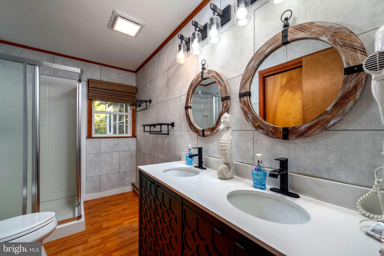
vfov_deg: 81.2
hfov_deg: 104.3
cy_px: 128
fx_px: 149
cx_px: 192
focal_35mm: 14
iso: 160
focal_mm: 14
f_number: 7.1
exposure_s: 1/10
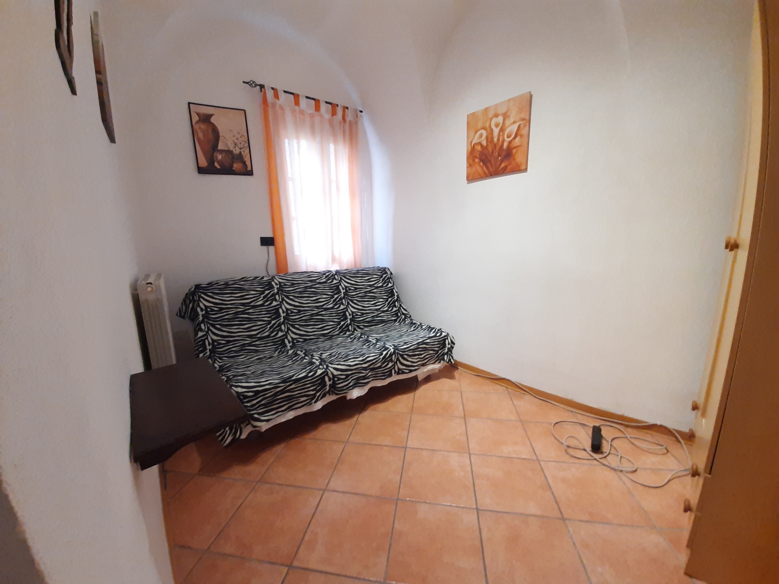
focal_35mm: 13
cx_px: 390
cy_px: 292
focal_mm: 1.42
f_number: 2.2
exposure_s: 1/25
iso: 250
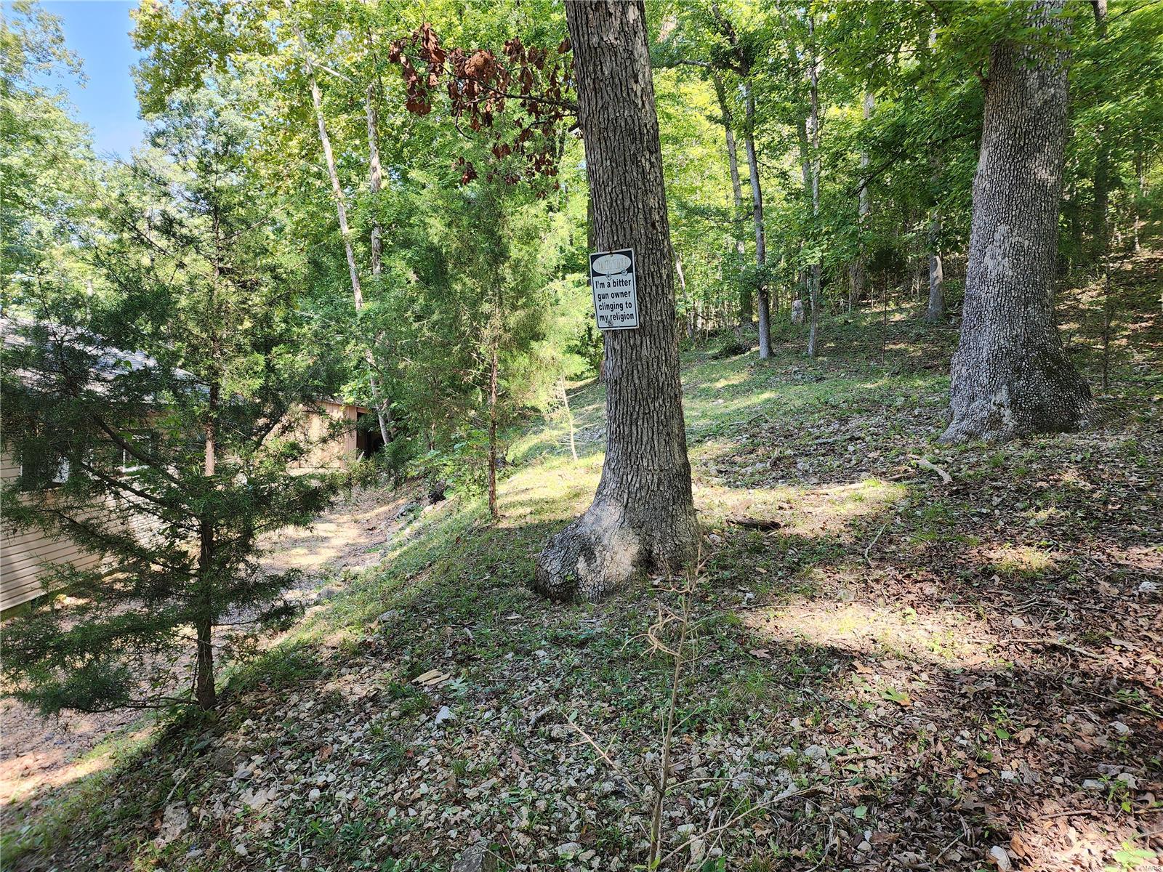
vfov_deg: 58.9
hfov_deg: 73.9
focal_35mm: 23
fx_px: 773
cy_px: 436
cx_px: 582
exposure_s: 1/180
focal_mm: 6.4
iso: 50
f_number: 1.8
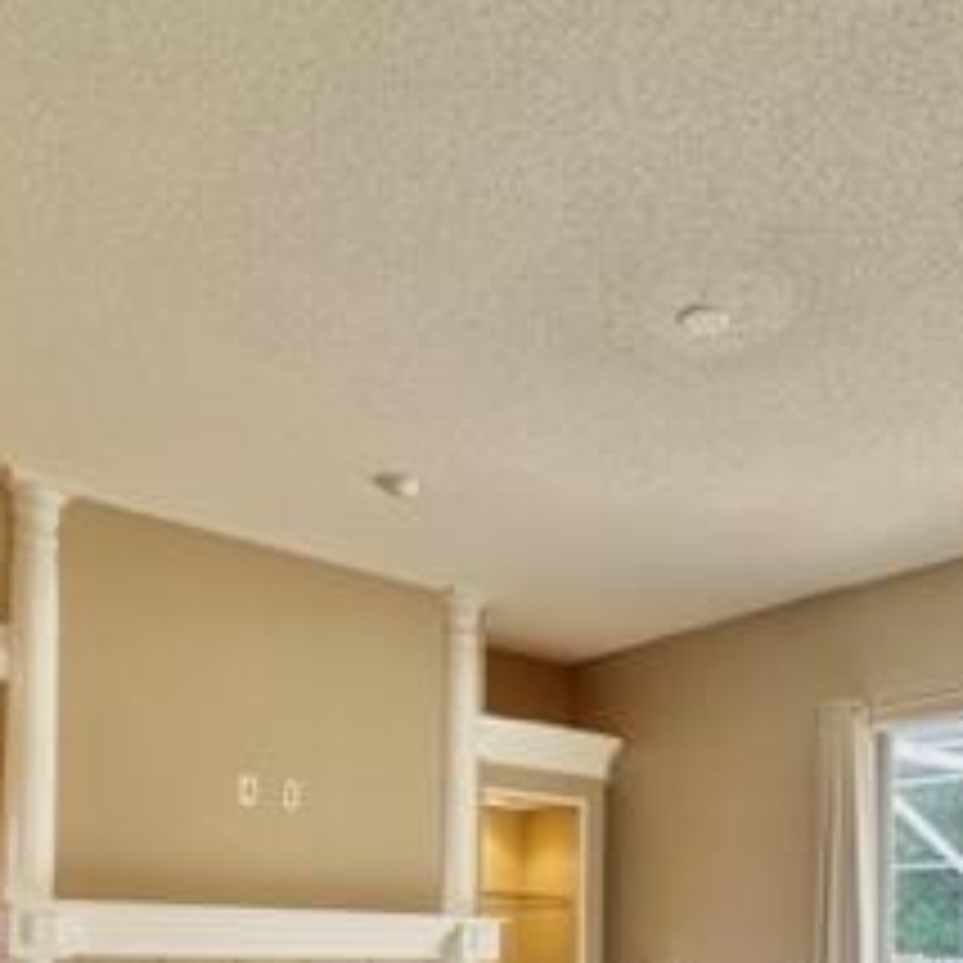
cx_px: 598
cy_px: 922
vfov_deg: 40.4
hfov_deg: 44.6
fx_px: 1165
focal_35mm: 37
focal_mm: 2.22
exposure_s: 1/120
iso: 125
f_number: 2.2
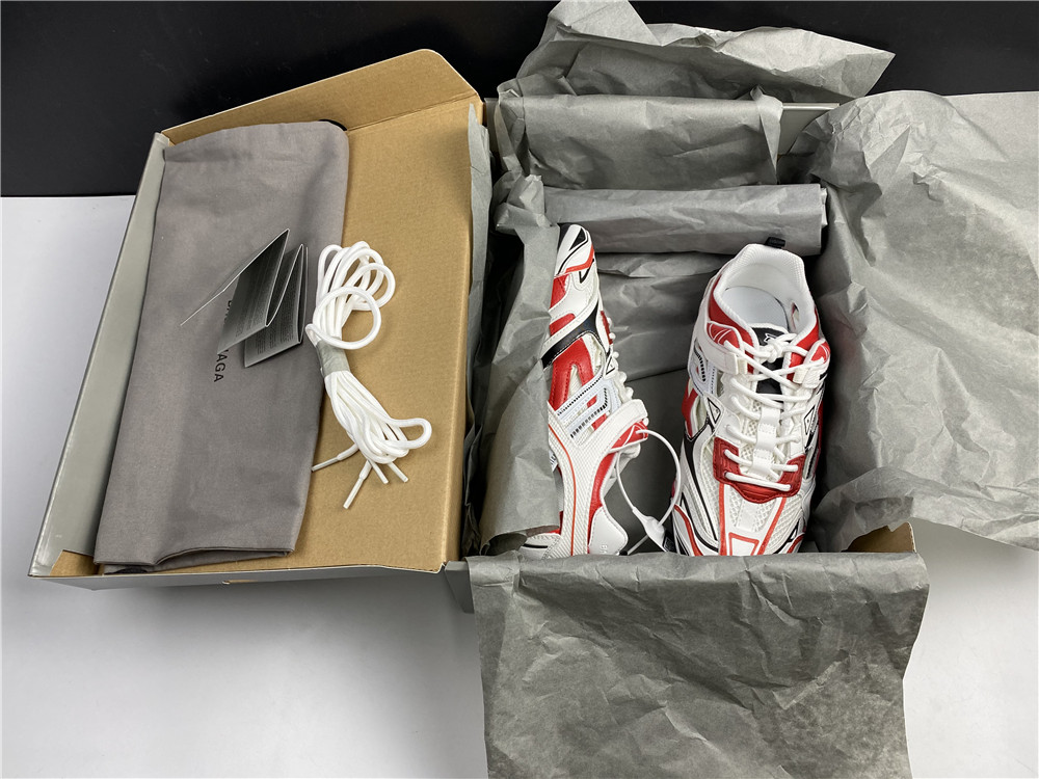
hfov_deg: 67.3
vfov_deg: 53.1
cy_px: 390
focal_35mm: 26
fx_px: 780
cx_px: 520
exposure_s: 1/121
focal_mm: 4.25
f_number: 1.8
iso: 80
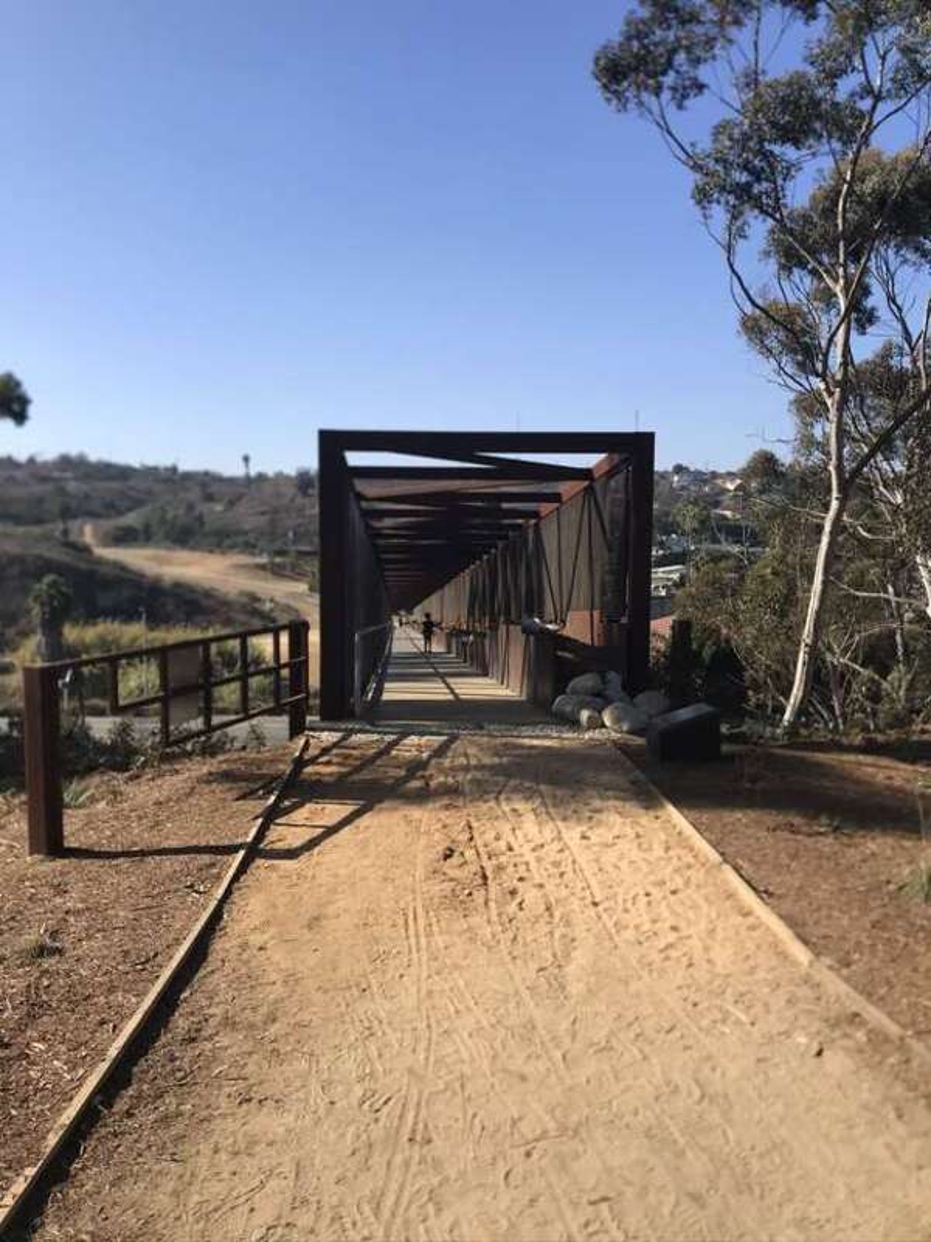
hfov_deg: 49.7
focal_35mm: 28
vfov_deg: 63.4
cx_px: 466
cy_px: 621
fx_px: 1004
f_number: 1.8
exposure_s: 1/2283
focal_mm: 3.99
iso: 20
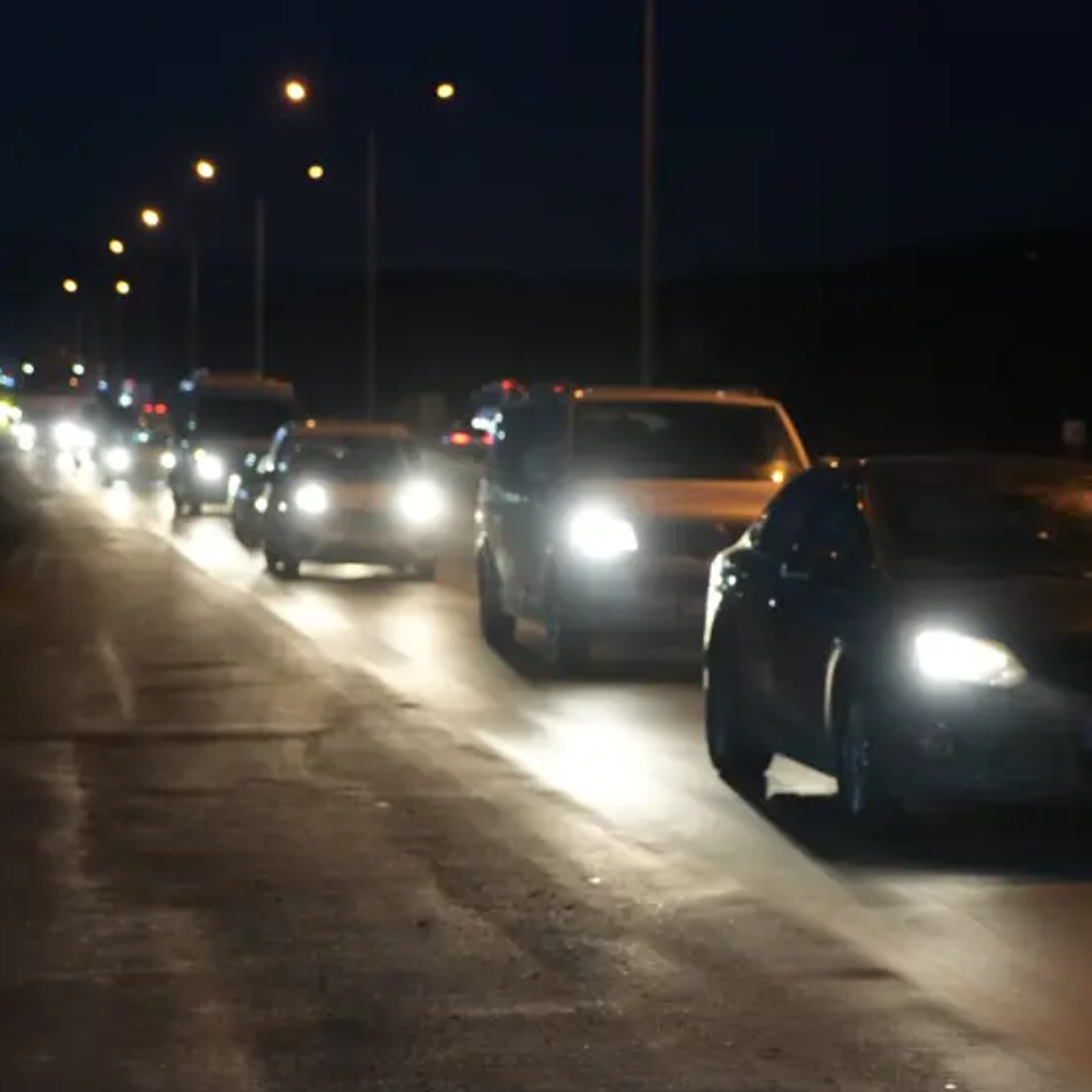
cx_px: 585
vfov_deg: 18.3
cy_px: 517
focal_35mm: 95
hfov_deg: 18.3
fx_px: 3391
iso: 5000
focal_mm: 70
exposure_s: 1/160
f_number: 4
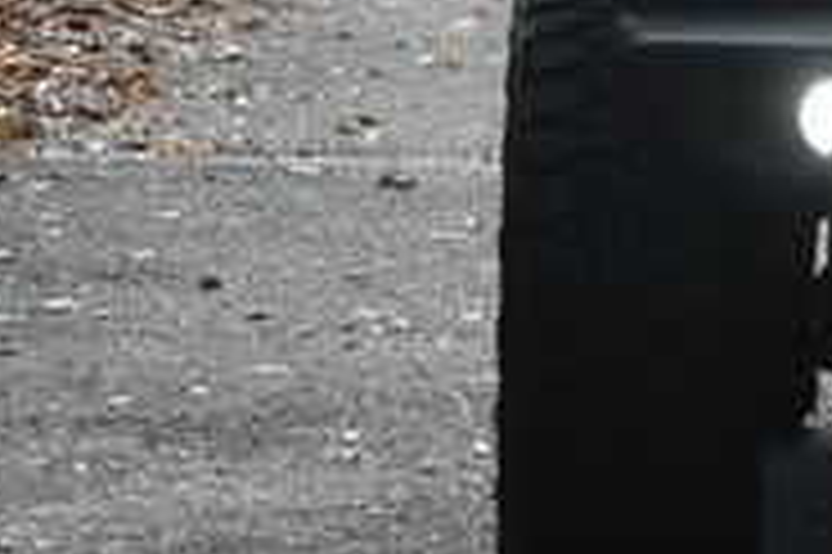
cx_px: 1331
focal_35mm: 439
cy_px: -198
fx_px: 10137
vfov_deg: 3.1
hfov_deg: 4.7
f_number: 8
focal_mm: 85
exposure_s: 1/250
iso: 200
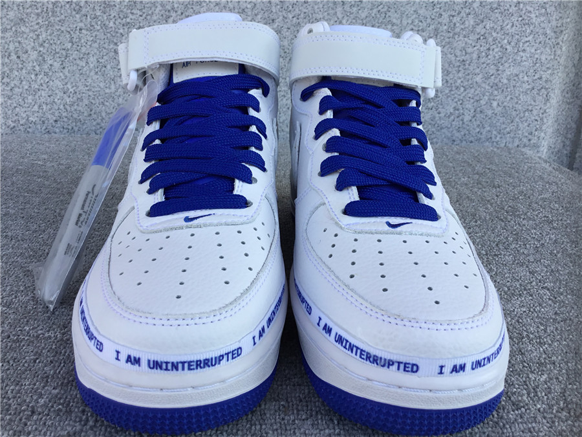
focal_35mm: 31
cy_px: 218
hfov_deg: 58.4
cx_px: 291
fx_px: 521
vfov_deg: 45.4
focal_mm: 3.3
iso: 25
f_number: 2.4
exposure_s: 1/314
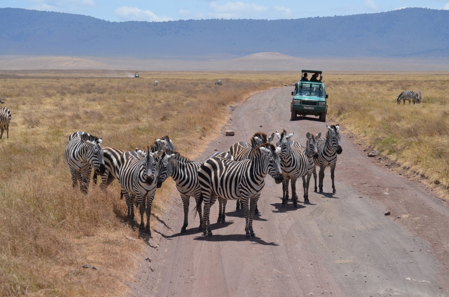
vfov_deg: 13.8
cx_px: 224
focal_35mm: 99
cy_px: 148
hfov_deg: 20.7
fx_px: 1232
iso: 200
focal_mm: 66
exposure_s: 1/800
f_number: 7.1
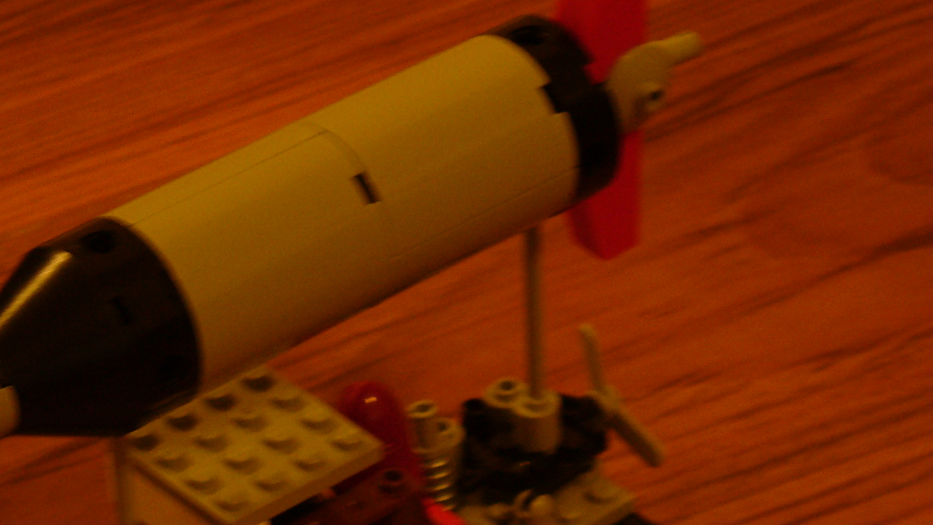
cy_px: 547
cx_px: 366
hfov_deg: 12.1
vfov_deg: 6.8
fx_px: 4404
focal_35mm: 178
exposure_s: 1/8
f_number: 3.5
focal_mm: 16.1
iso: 100
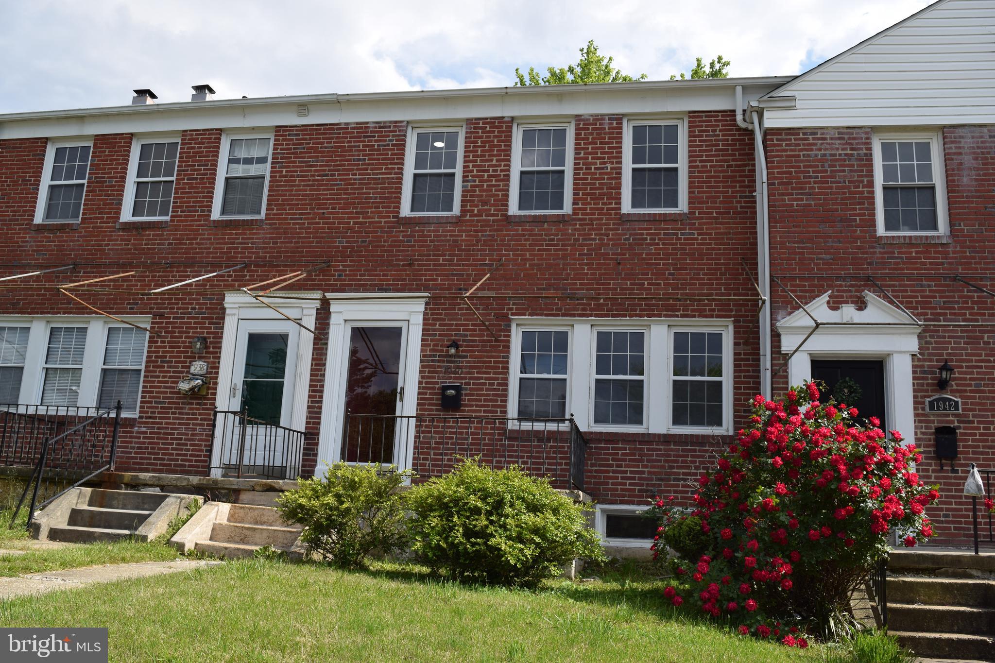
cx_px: 498
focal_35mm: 33
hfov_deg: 57.2
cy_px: 332
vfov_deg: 40.0
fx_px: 912
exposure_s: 1/200
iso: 100
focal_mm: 22
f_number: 8
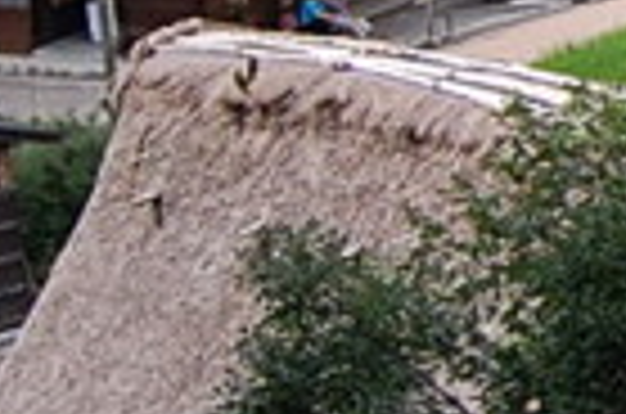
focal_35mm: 287
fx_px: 4979
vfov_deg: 4.7
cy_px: -364
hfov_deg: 6.7
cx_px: 1729
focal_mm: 26
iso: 200
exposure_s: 1/250
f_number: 8
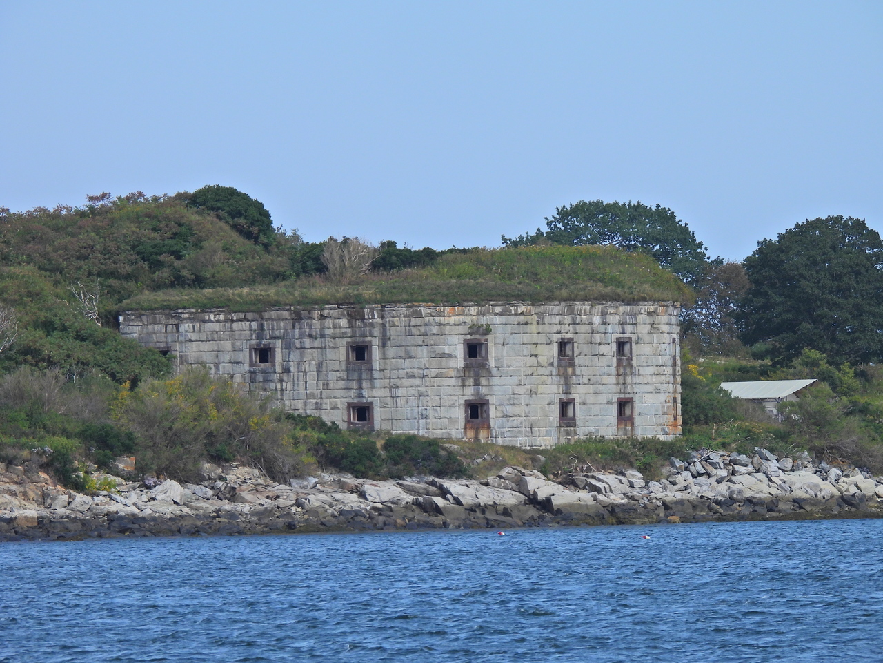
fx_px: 8928
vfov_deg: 4.2
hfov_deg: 5.7
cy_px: 332
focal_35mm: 350
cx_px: 442
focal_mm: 62.5
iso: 100
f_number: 5
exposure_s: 1/640
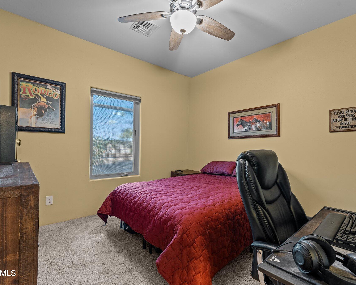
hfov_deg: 88.5
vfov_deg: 75.9
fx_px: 183
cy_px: 143
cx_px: 182
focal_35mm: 17
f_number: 8
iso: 400
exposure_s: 2.5
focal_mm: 15.3
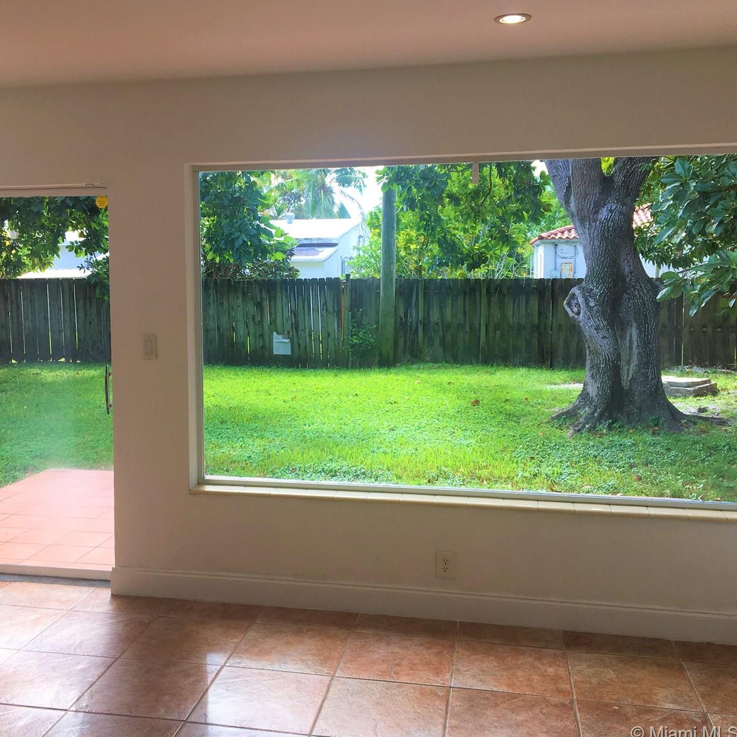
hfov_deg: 47.2
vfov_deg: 47.2
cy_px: 369
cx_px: 332
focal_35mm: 35
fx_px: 843
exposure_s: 1/210
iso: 25
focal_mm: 4.15
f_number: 2.2
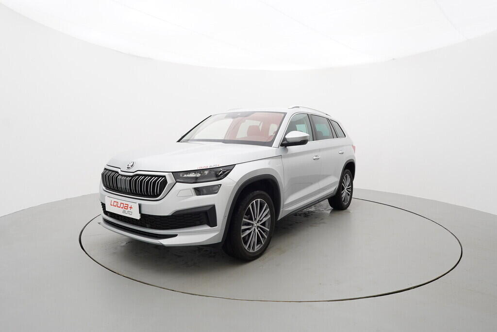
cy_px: 166
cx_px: 248
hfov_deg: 77.3
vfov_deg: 56.2
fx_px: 311
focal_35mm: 22
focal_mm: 15
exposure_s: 1/80
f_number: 5.6
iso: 200
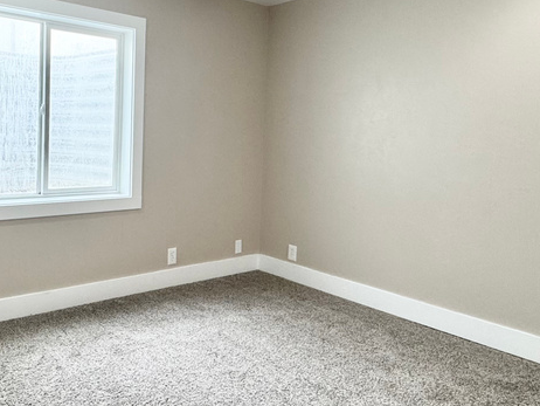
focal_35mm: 31
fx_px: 484
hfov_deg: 56.3
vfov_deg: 45.1
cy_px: 156
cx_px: 157
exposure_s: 1/120
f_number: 2.2
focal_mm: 2.22
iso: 160
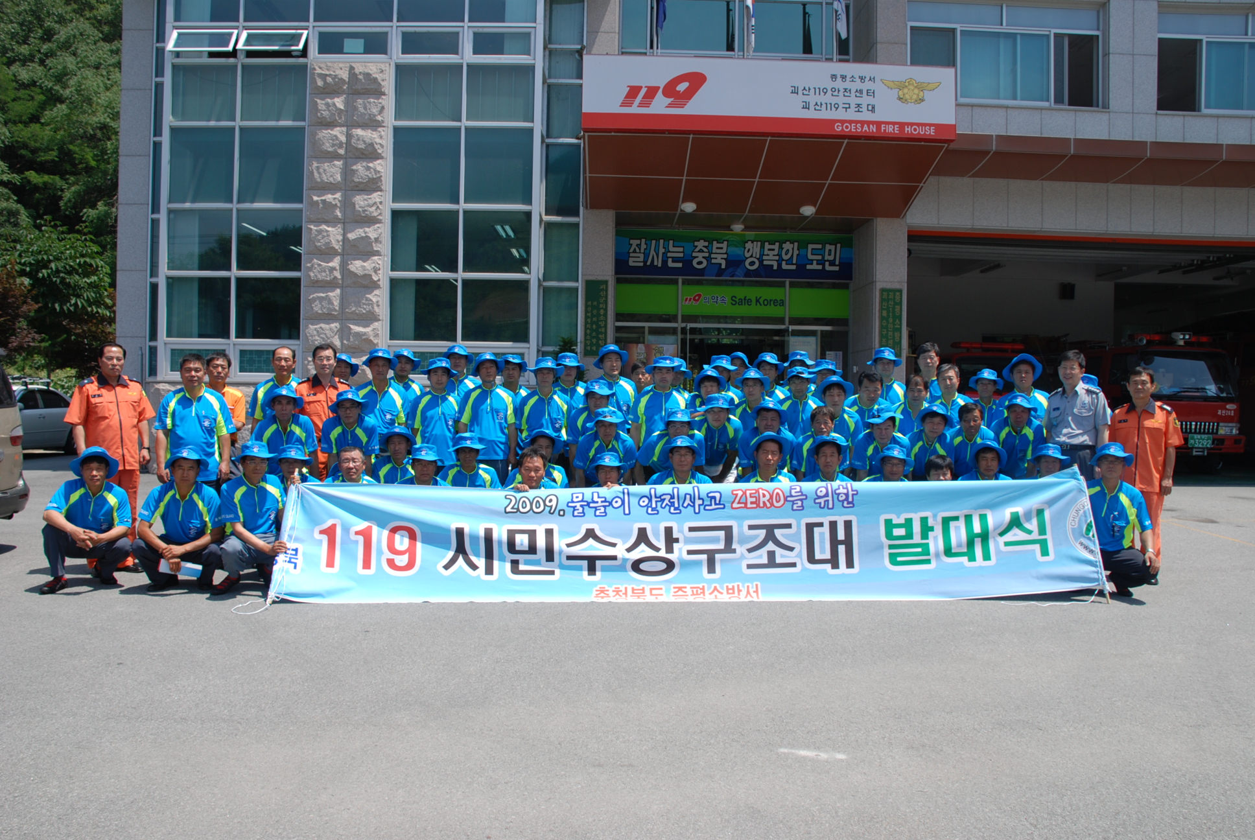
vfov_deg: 48.0
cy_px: 420
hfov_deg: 67.3
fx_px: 942
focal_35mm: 27
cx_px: 628
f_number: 7.1
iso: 100
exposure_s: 1/200
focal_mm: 18
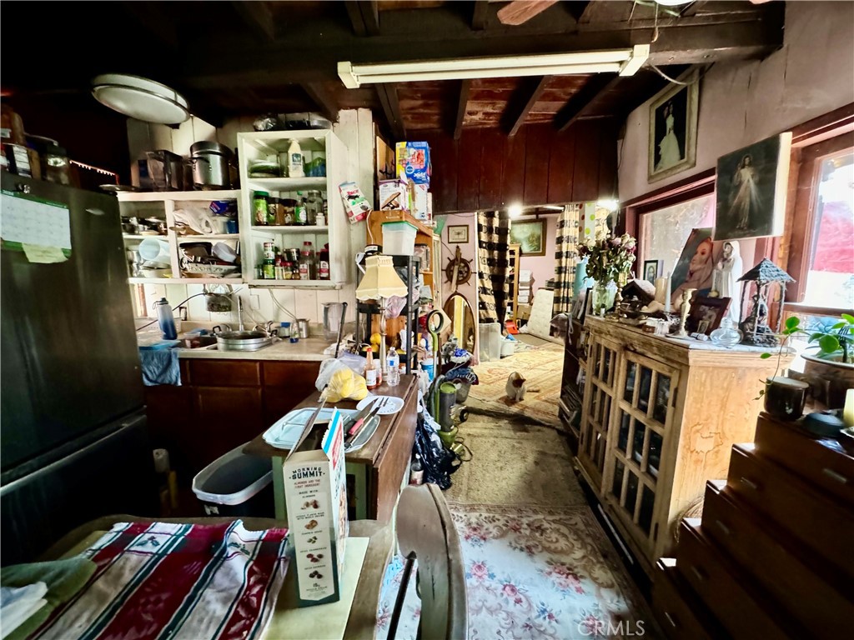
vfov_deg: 85.7
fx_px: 345
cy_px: 320
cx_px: 427
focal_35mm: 14
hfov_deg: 102.1
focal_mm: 2.22
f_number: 2.2
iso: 1000
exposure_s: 1/40
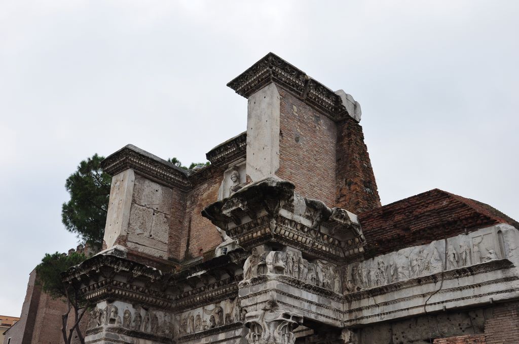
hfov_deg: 46.5
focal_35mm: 42
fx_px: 605
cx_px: 260
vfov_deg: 31.8
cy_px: 172
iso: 200
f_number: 9
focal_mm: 28
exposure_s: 1/100
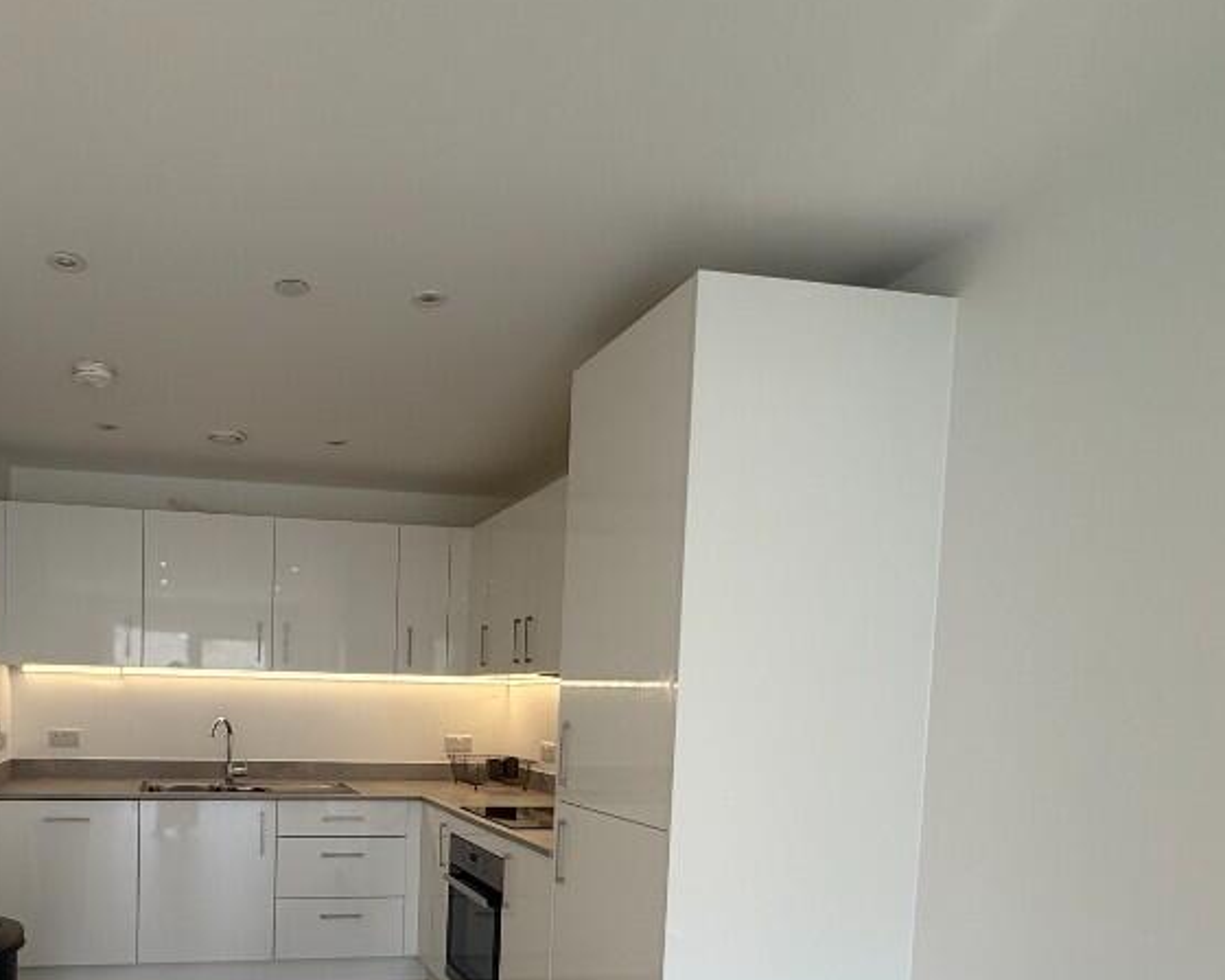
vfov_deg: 53.7
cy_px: 755
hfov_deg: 64.8
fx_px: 906
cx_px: 335
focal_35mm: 25
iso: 125
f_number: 2.2
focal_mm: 2.22
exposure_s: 1/99
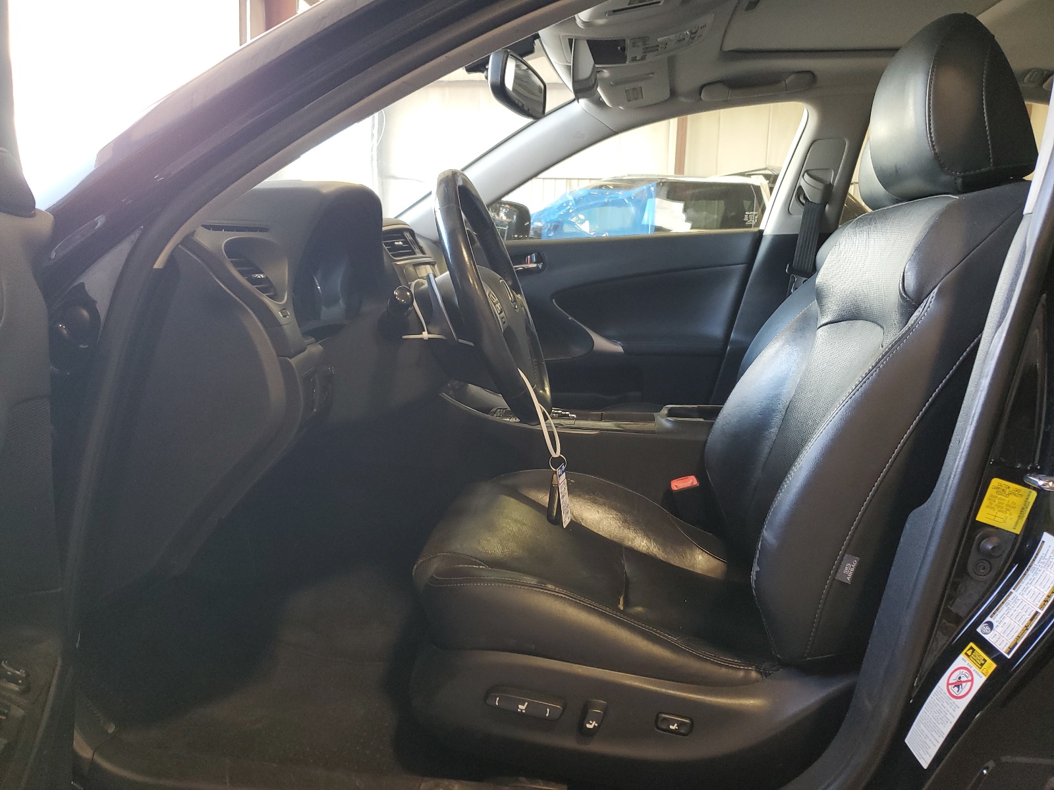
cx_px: 527
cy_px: 395
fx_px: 792
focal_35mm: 26
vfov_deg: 53.1
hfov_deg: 67.3
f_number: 1.5
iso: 89
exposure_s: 1/60.2
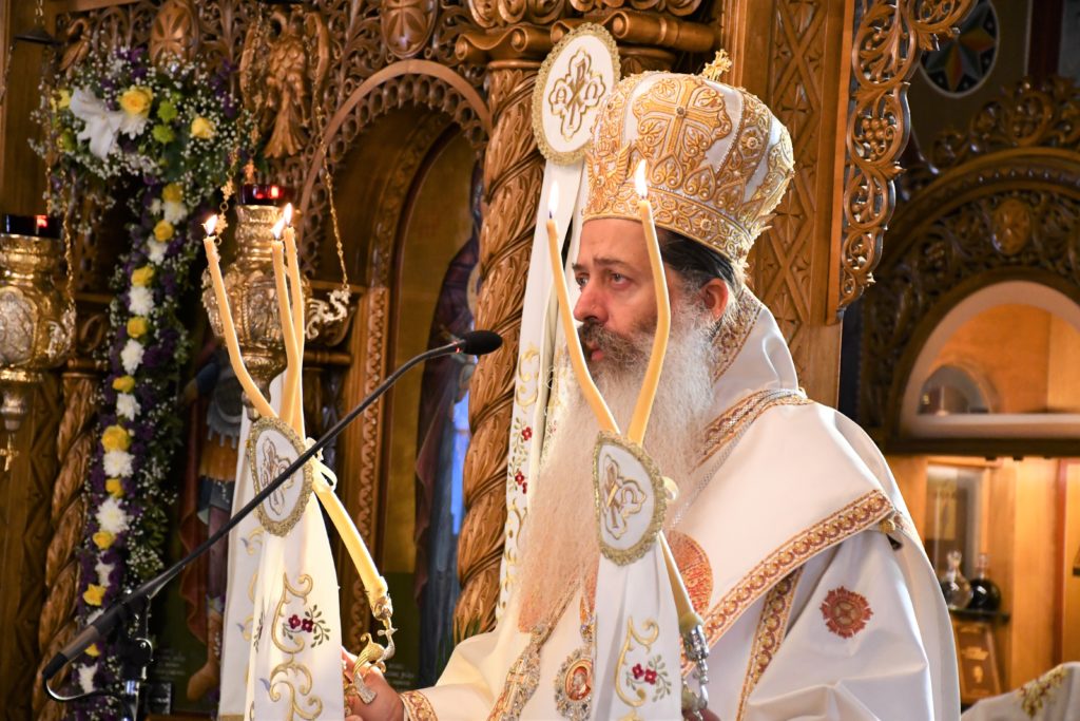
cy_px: 360
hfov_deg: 16.1
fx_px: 3810
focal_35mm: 127
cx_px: 540
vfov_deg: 10.8
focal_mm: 85
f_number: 5.3
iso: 3200
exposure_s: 1/125
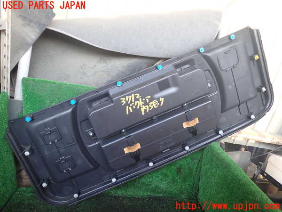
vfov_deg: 46.8
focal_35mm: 30
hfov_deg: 60.0
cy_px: 106
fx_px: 244
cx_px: 141
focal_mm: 5.4
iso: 160
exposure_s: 1/60
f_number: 2.3
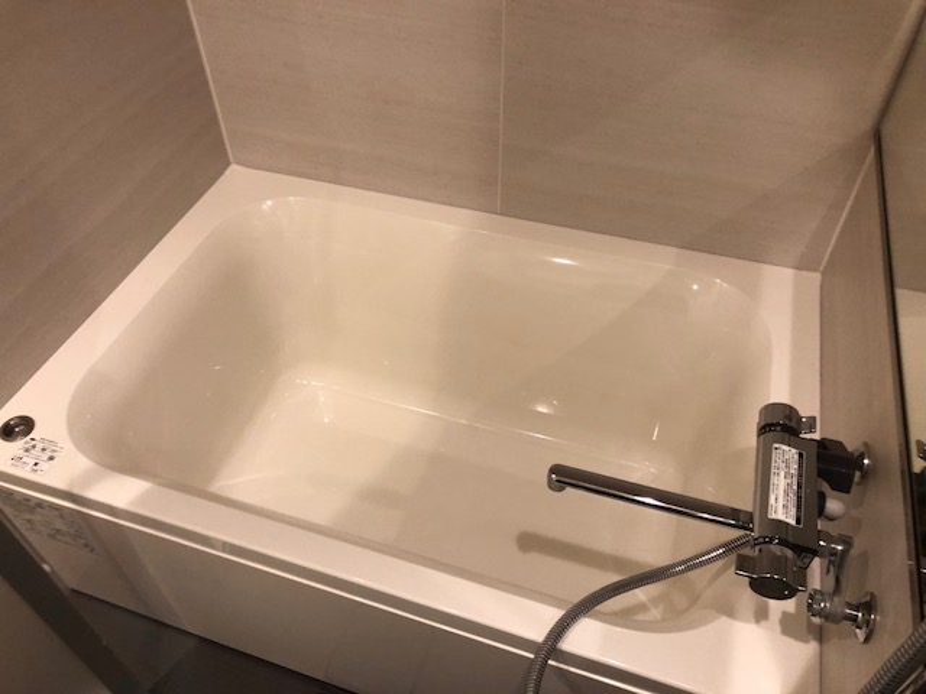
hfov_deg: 63.4
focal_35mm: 28
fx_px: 749
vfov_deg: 49.7
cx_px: 463
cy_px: 347
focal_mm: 3.99
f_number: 1.8
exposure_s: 1/25
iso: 40
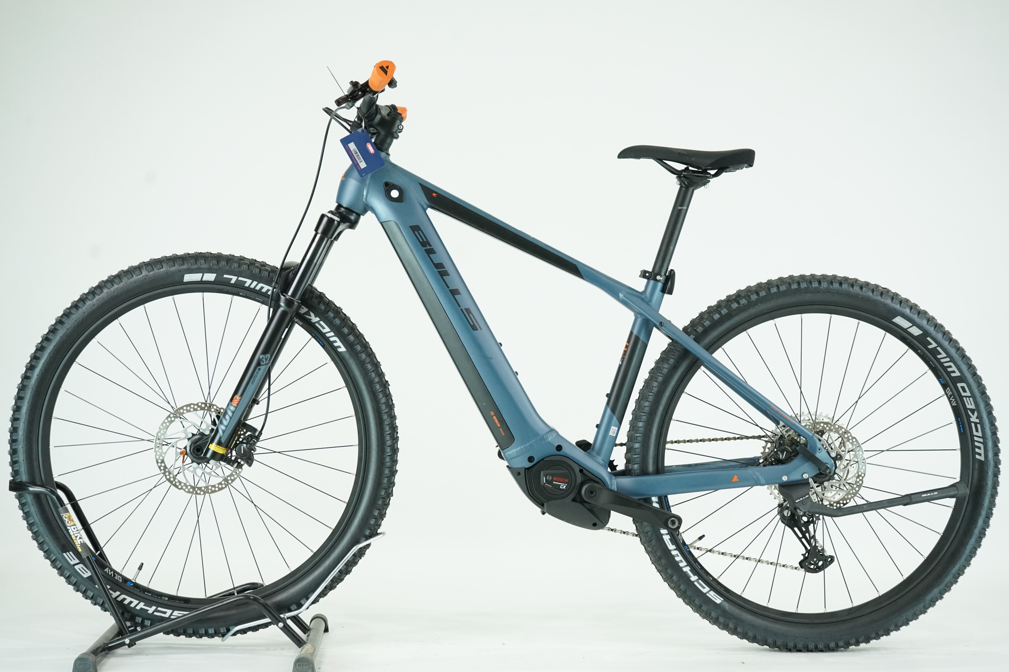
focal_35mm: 53
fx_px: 1485
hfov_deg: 37.5
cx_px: 504
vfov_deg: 25.5
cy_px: 336
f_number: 6.3
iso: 2500
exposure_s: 1/200
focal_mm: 53
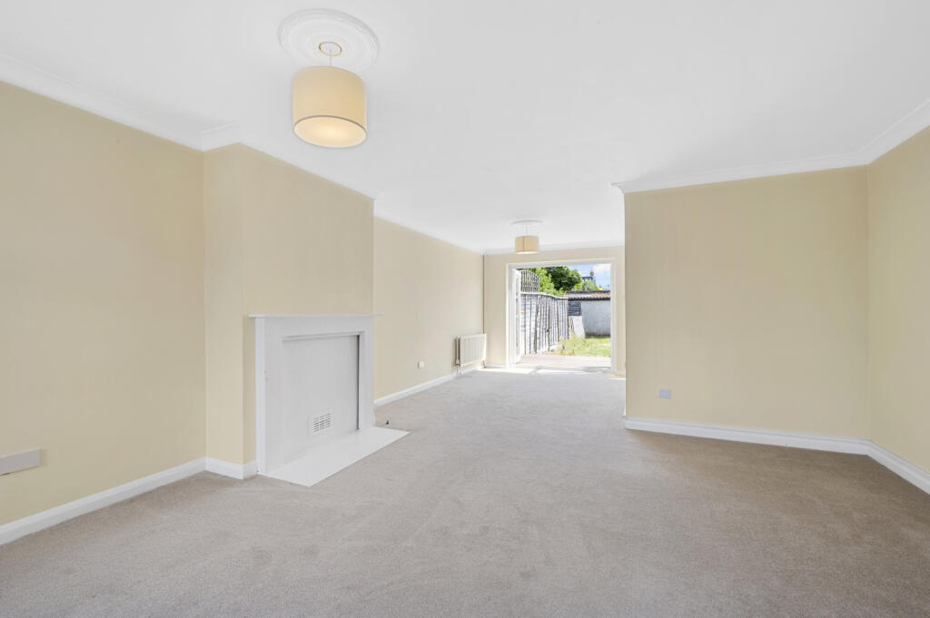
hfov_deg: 104.3
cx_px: 465
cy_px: 309
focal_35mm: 14
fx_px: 361
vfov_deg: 81.1
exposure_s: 1/4
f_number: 16
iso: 250
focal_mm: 14
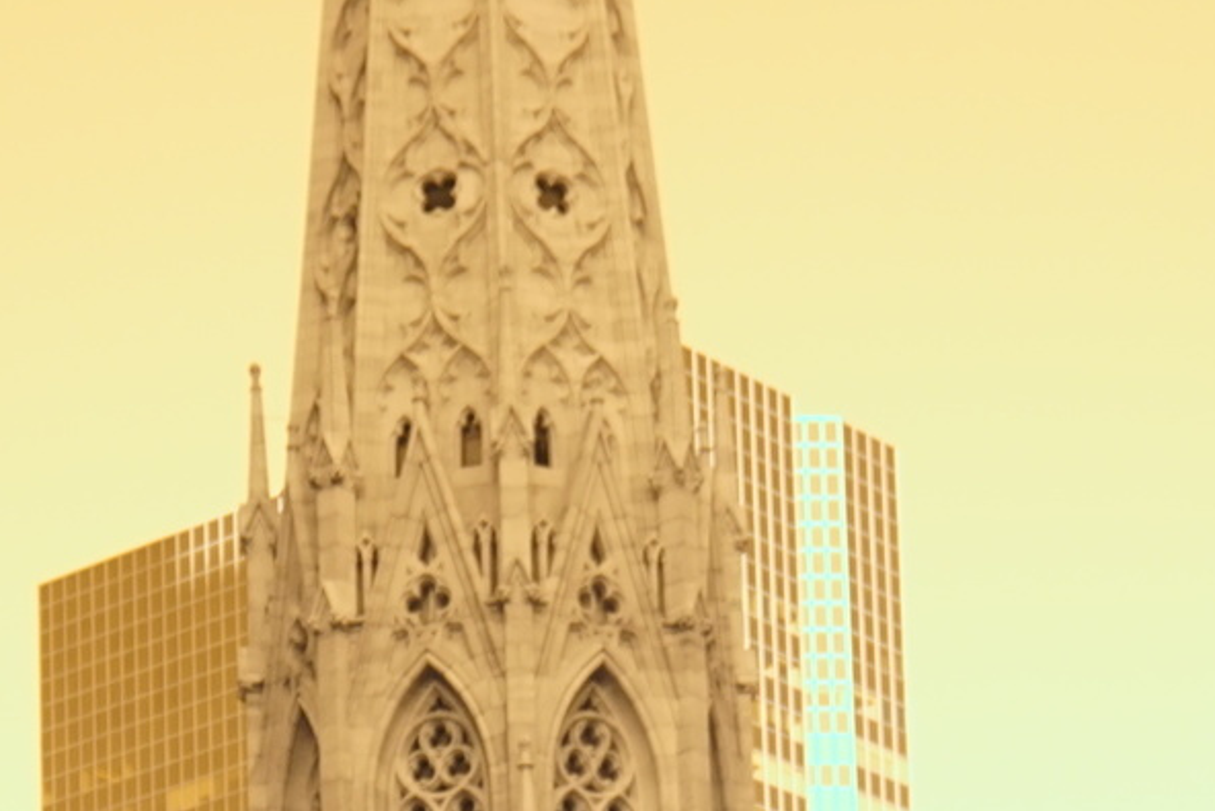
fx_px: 4962
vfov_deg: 8.8
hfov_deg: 14.0
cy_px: 1697
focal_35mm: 147
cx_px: 491
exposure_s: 1/320
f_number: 2.8
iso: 500
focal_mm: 34
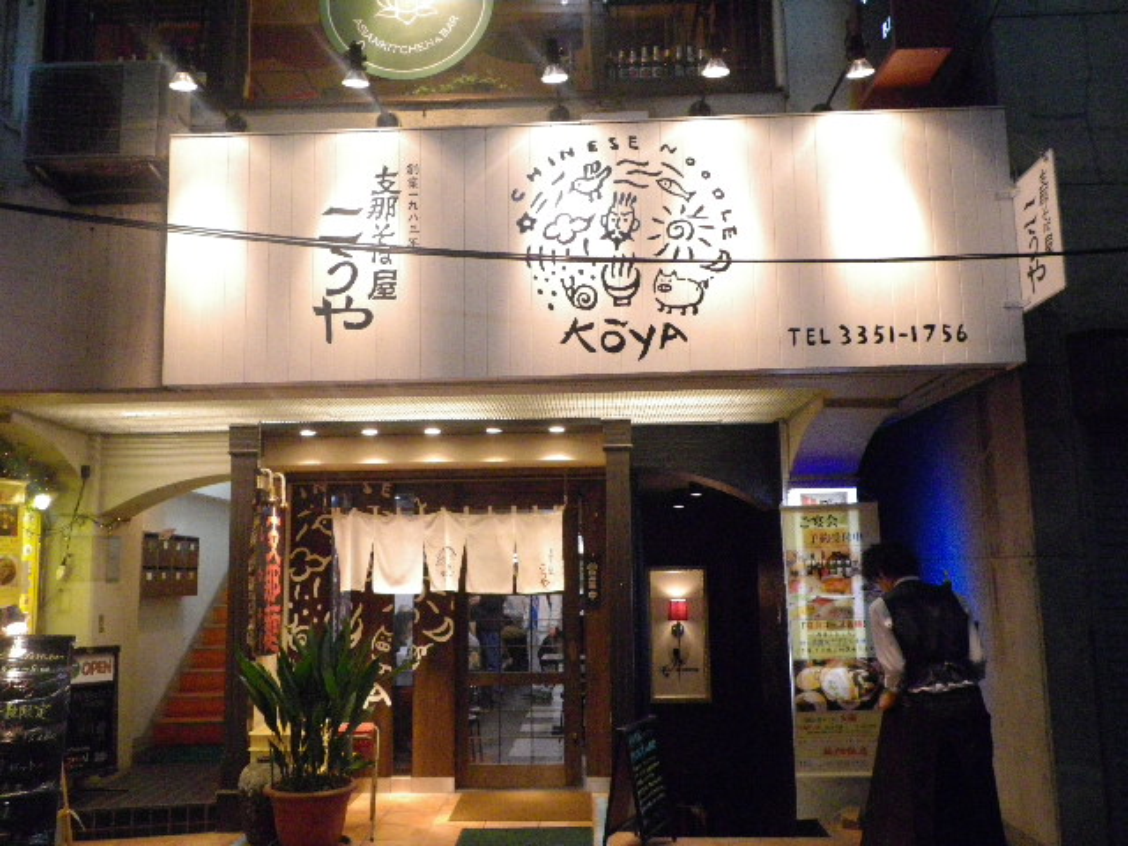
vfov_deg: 42.9
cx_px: 564
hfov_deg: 55.4
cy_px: 423
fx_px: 1075
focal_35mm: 33
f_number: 2.8
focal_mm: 5.8
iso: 800
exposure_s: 1/60
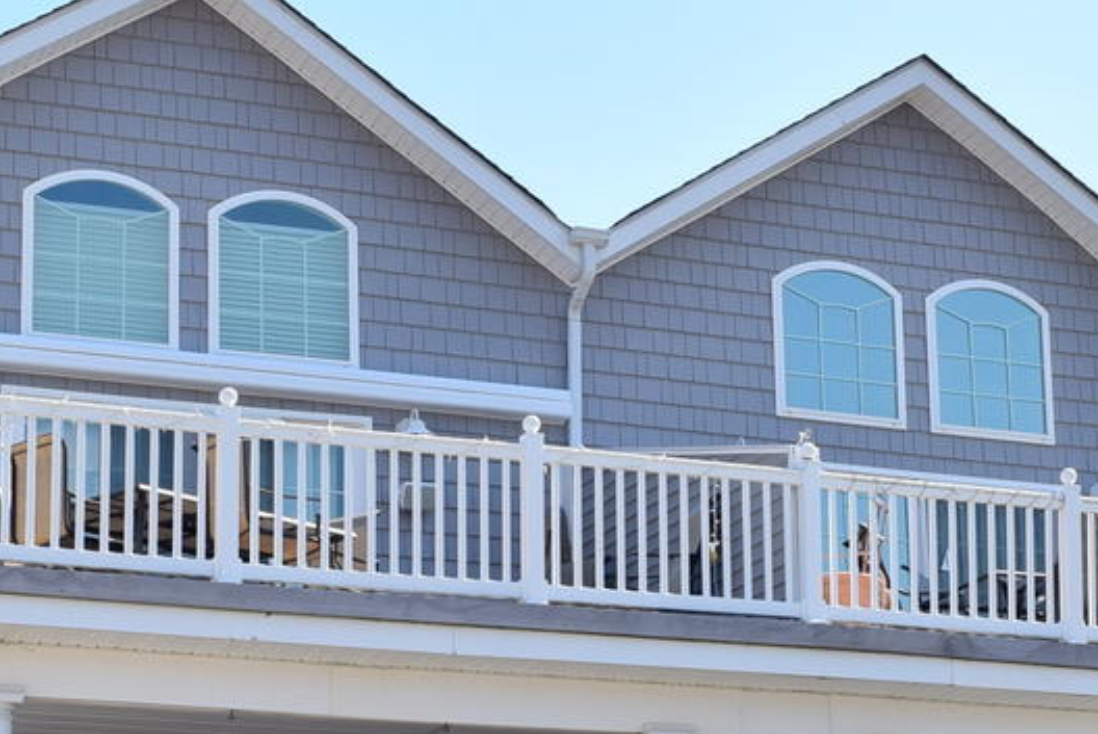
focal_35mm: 106
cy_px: 740
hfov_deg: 19.3
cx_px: 776
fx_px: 3221
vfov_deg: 12.8
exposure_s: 1/400
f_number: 10
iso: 200
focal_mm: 23
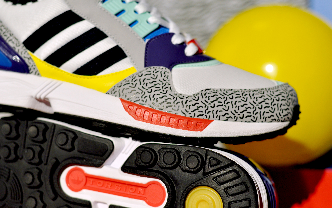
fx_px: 697
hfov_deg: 26.8
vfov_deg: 16.9
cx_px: 166
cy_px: 108
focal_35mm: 77
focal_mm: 50
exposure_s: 1/2500
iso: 400
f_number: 3.2
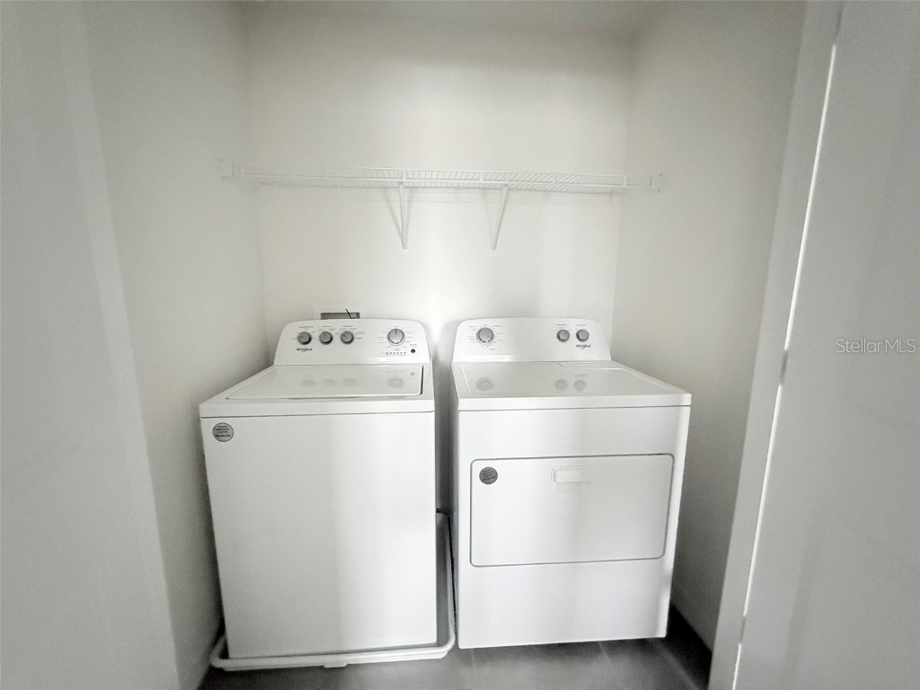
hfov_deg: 102.1
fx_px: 372
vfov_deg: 85.7
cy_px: 345
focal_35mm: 14
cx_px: 460
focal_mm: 2.22
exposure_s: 1/60
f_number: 2.2
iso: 1000
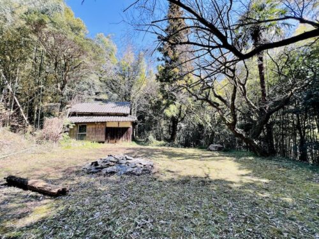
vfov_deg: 89.9
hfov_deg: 106.2
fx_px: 120
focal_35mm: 13
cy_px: 120
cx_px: 160
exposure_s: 1/179
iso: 32
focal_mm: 1.57
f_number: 1.8
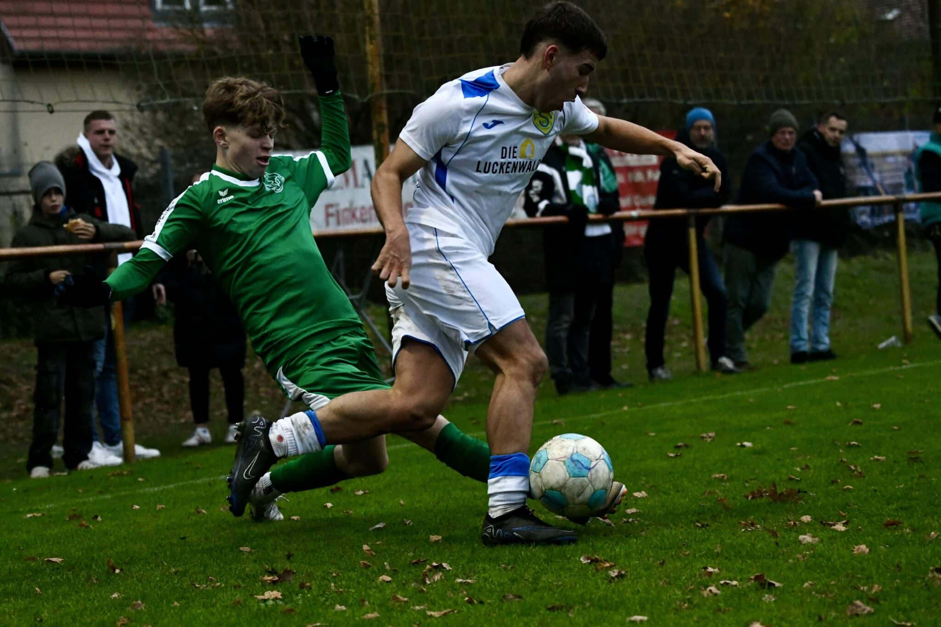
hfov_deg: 22.1
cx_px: 470
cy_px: 314
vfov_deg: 14.9
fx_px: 2404
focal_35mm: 92
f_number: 4.5
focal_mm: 92
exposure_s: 1/1600
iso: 8000
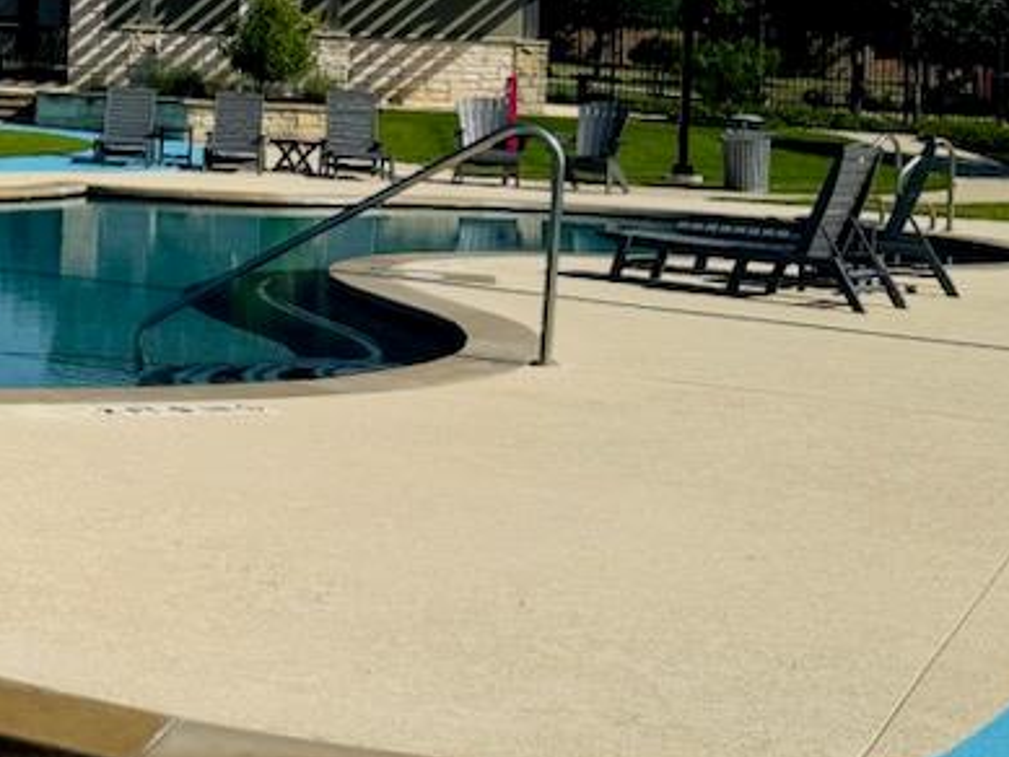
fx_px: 2303
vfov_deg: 18.2
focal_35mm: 79
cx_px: -335
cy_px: -10
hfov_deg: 22.0
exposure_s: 1/10417
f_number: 1.78
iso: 80
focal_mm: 6.76
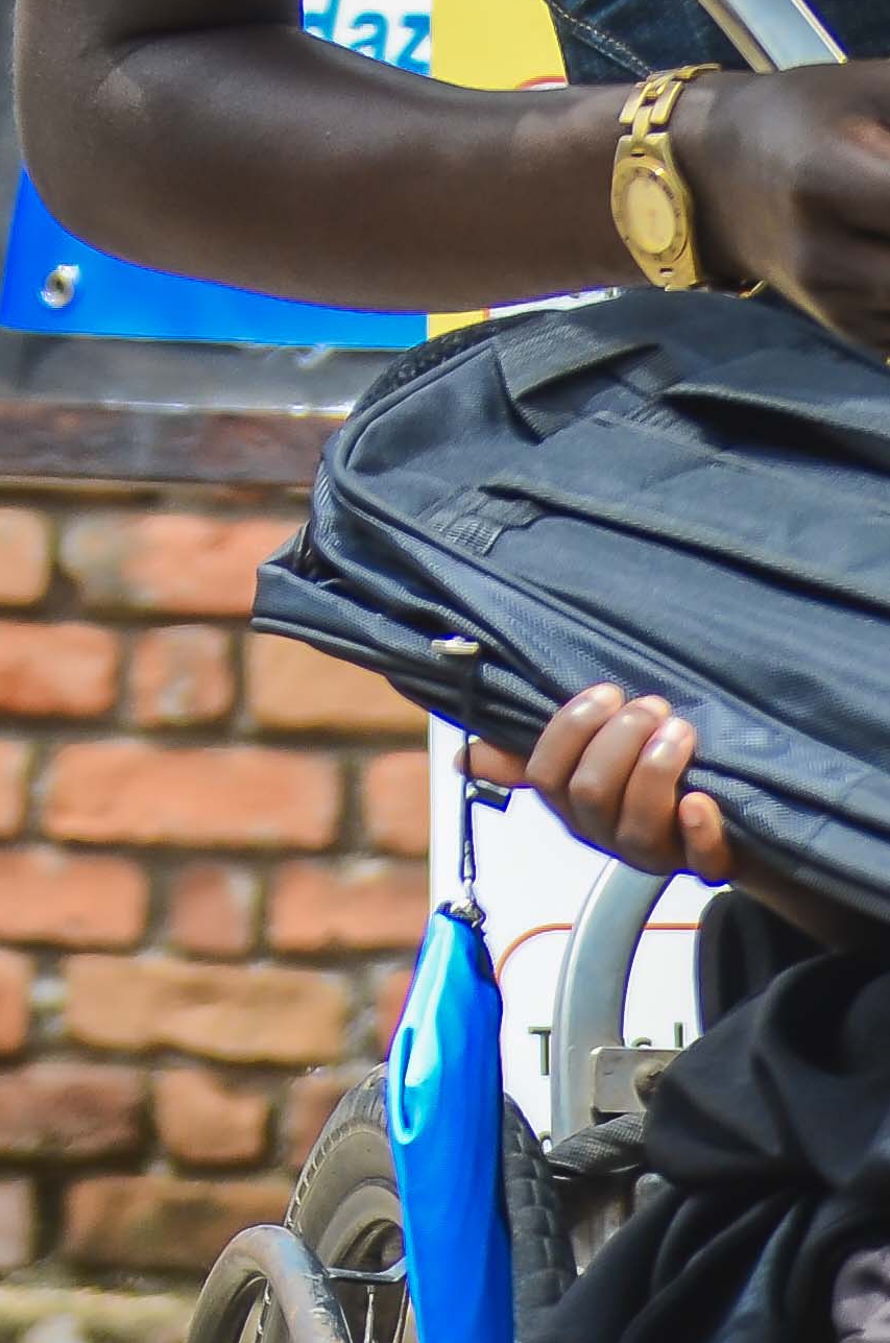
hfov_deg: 3.4
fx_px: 14967
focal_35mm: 402
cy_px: 694
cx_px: 1265
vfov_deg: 5.1
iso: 200
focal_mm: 70
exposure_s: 1/500
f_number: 4.2
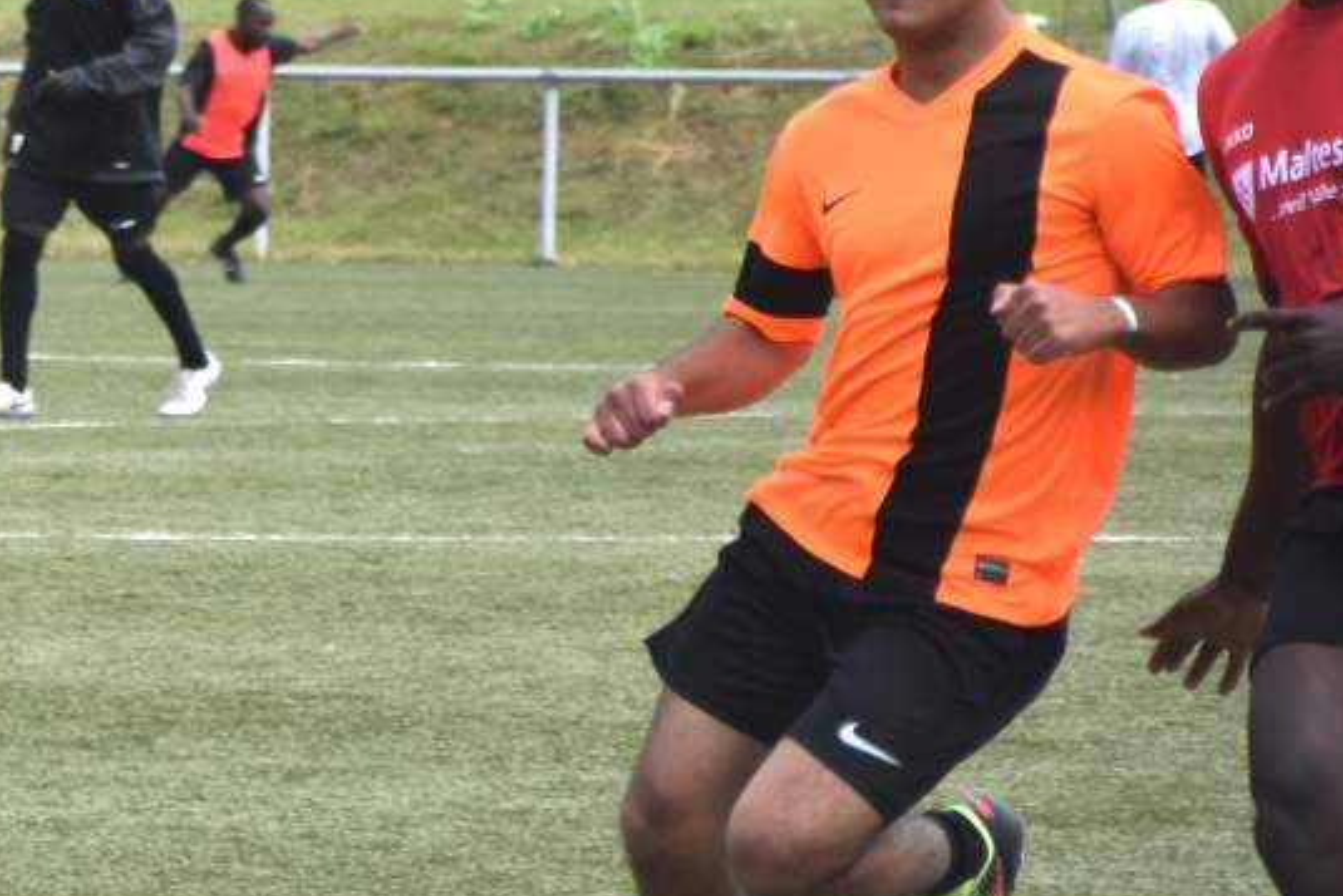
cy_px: 462
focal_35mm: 441
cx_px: -477
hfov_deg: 4.6
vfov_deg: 3.1
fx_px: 16470
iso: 400
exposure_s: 1/1250
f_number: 5.6
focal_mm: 105
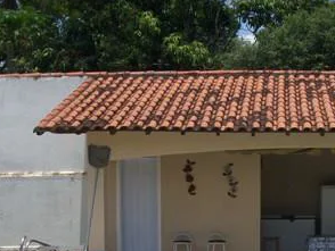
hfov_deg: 22.3
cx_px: 252
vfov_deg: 16.4
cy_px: 295
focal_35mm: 87
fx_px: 843
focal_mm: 5.7
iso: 80
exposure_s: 1/250
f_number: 8.8
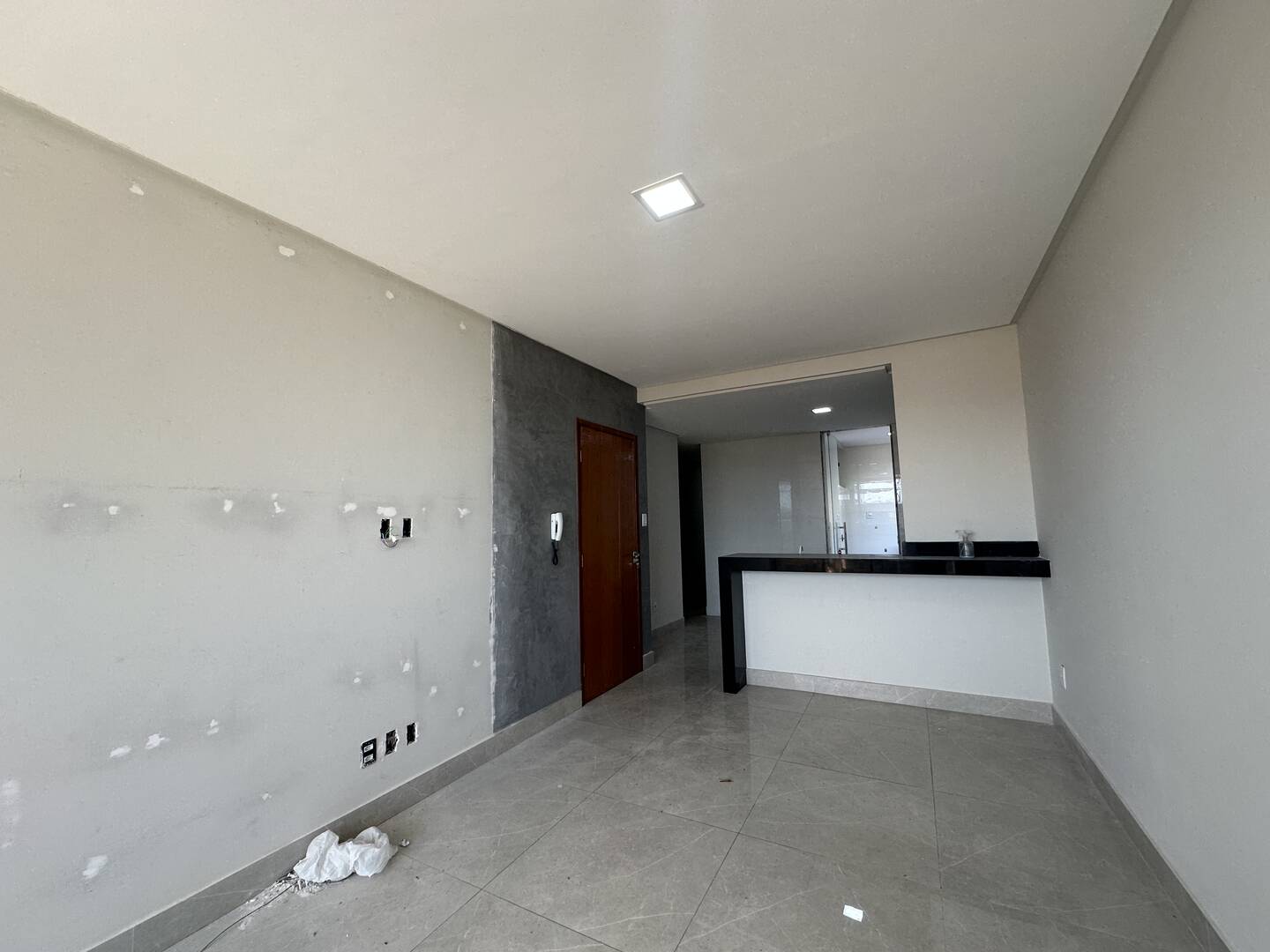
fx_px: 514
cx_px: 635
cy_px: 476
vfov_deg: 85.7
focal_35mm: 14
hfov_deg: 102.1
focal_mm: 2.22
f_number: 2.2
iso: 80
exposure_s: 1/120
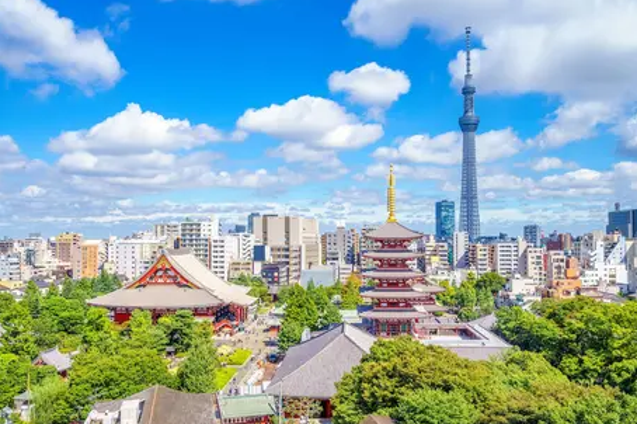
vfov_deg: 44.9
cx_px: 327
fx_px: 513
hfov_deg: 63.7
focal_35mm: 29
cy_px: 208
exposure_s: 1/400
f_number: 8
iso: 100
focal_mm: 28
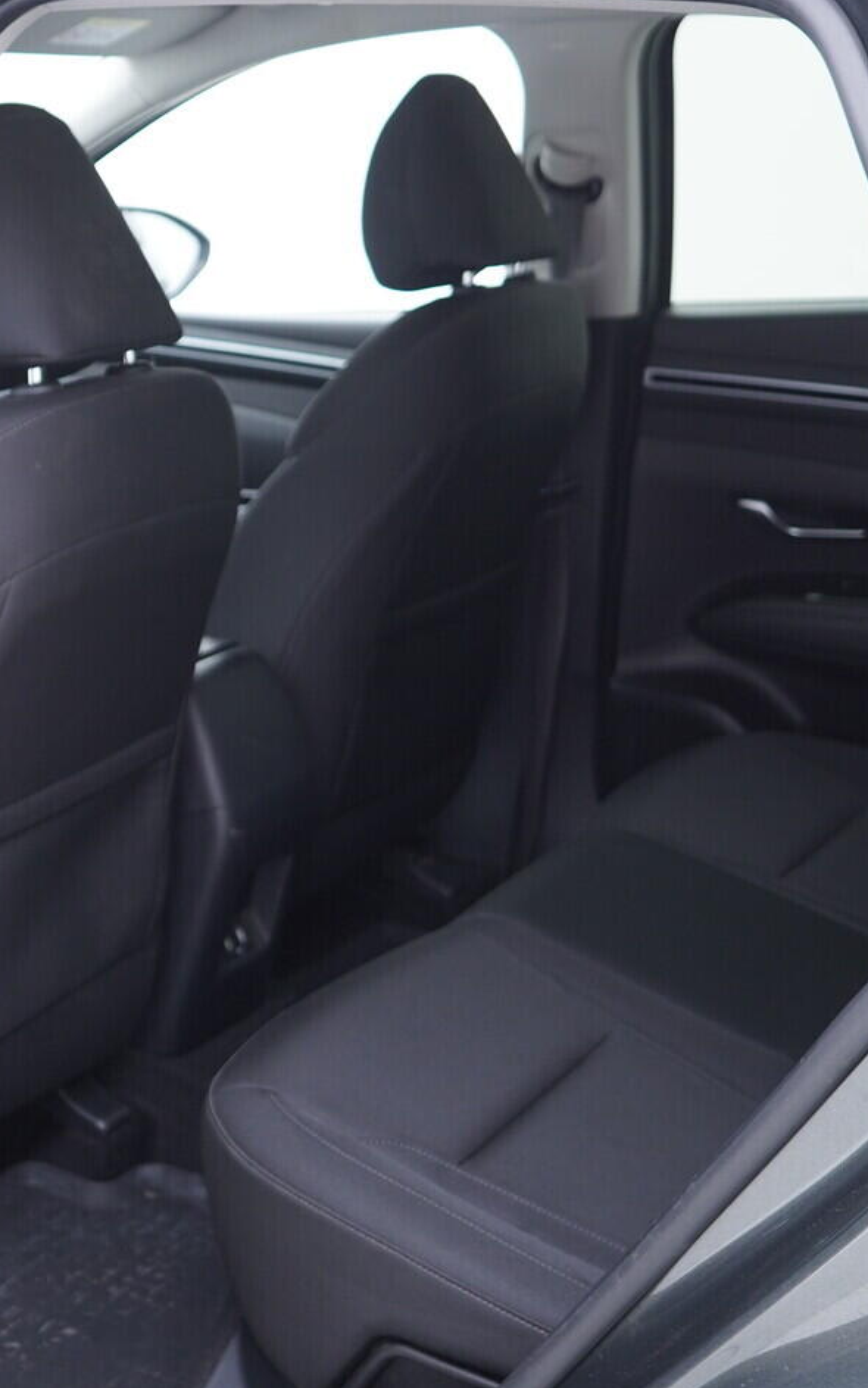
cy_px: 689
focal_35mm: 56
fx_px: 2118
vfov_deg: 36.3
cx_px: 59
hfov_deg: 22.5
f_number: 2.8
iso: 320
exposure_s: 1/40
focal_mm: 24
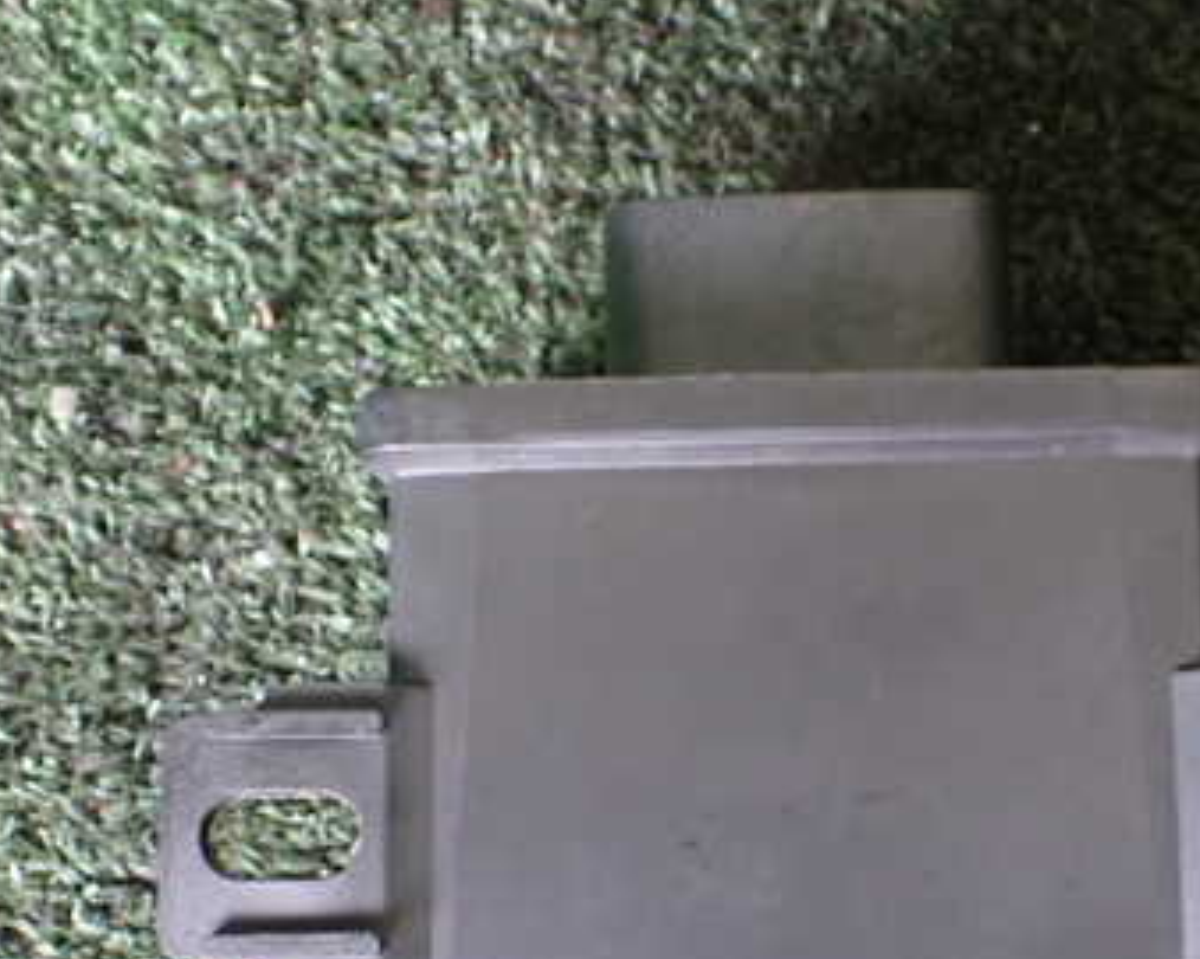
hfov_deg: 35.7
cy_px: 703
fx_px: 1846
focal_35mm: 52
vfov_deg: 28.7
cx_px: 795
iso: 800
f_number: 2.3
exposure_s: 1/30
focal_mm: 5.4
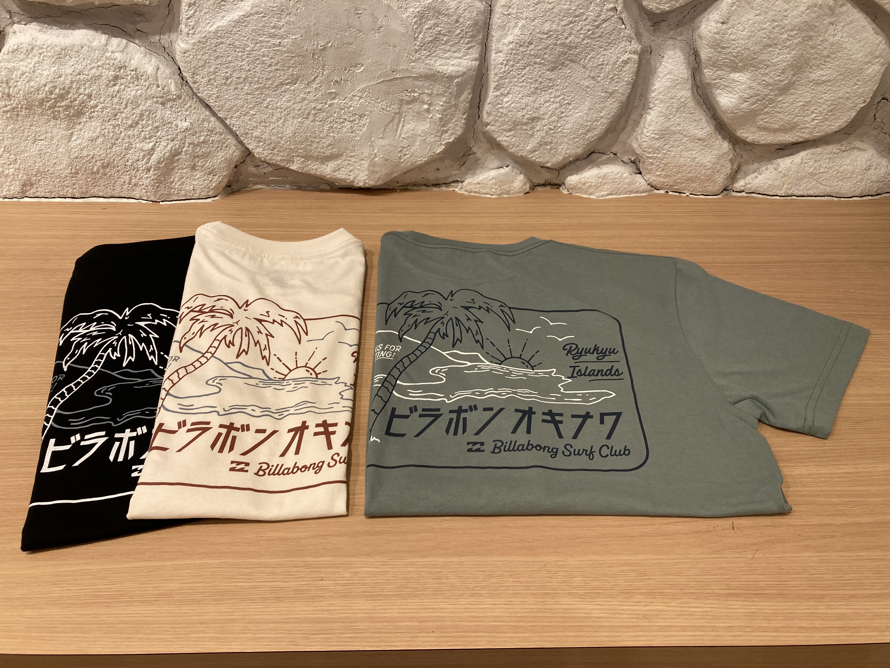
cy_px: 334
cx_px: 445
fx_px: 720
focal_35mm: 28
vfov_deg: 49.7
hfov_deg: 63.4
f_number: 1.8
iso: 64
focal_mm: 3.99
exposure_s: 1/60
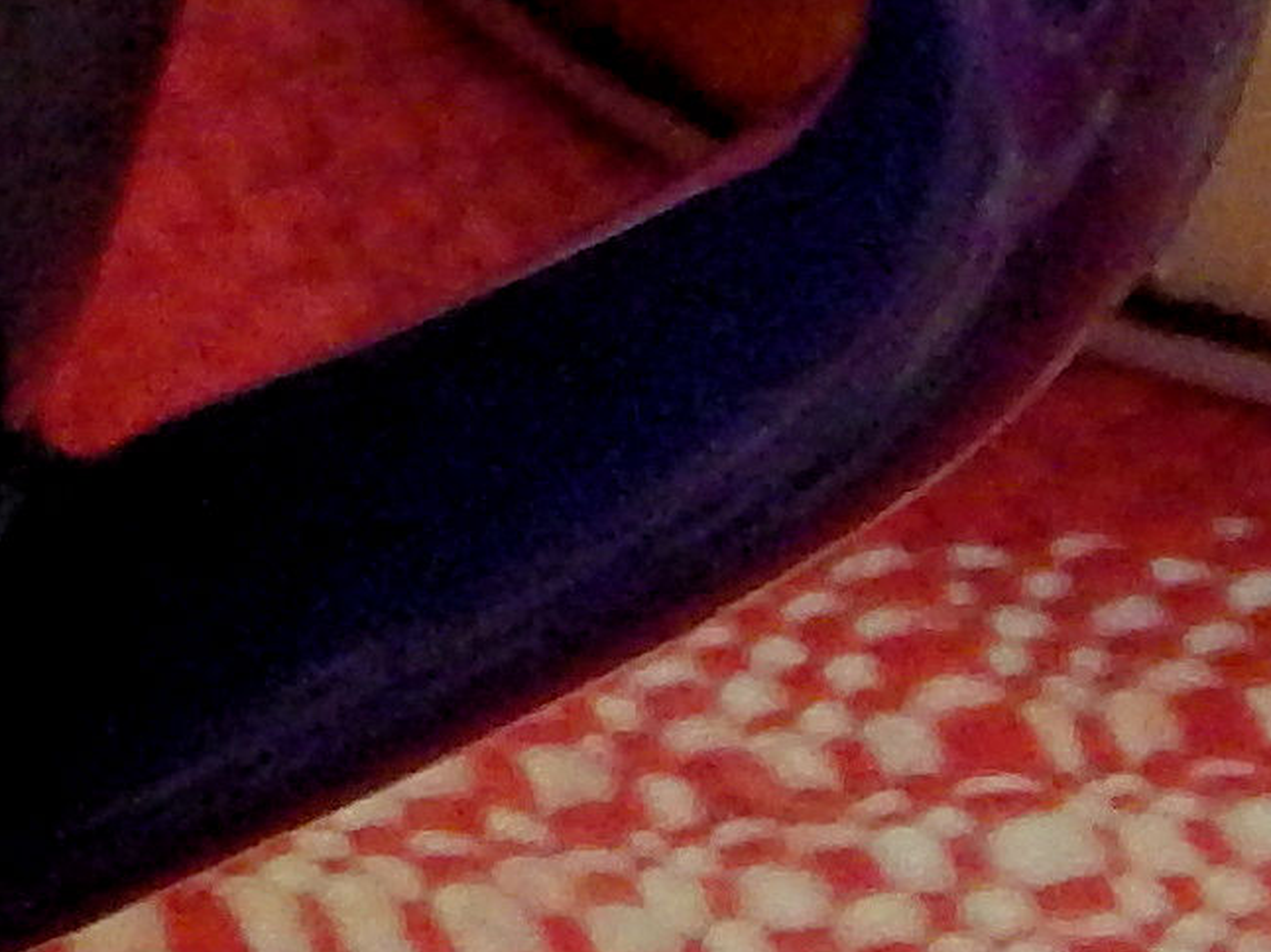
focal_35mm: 671
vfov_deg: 2.2
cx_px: -1182
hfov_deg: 2.9
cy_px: -20
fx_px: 24628
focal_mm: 16.6
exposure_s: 1/6
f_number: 4.4
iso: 200
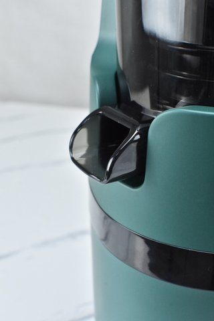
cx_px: 107
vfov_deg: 37.9
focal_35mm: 52
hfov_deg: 25.8
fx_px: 468
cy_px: 160
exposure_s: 1/250
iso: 1600
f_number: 8
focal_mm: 35
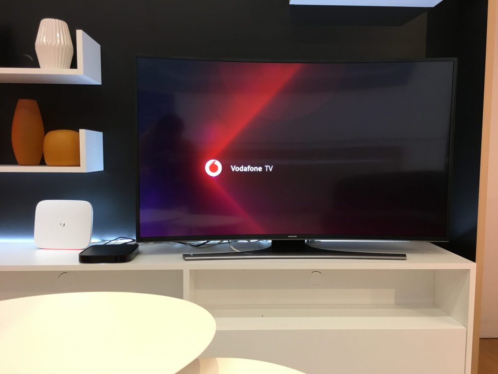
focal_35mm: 29
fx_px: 417
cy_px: 187
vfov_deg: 48.2
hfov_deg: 61.7
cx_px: 249
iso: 100
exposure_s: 1/33
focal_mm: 4.15
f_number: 2.2
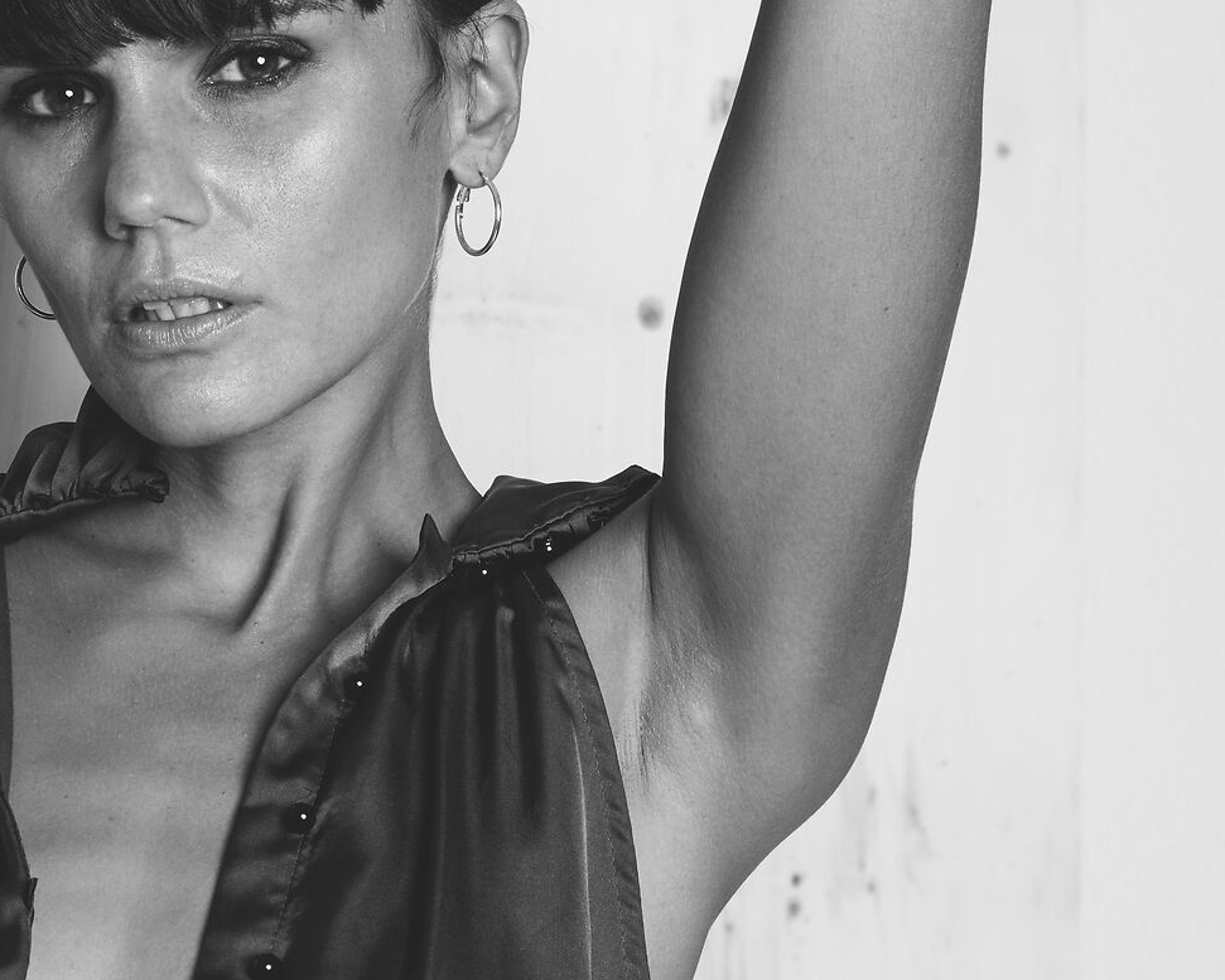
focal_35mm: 116
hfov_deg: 16.4
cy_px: 478
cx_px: 126
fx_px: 4206
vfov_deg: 13.3
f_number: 7.1
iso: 100
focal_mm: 50
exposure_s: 1/160
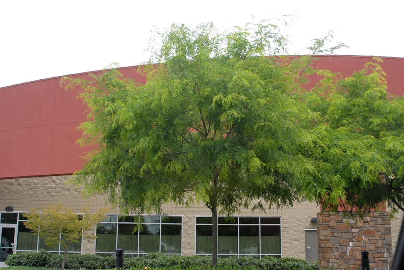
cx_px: 202
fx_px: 472
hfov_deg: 46.4
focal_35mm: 42
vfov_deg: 32.0
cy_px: 135
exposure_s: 1/250
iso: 400
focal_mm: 28
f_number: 8
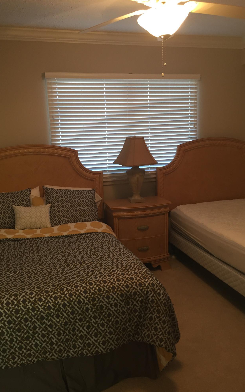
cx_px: 122
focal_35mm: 31
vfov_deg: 61.2
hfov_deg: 40.6
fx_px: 331
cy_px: 195
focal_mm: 4.15
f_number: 2.2
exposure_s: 1/30
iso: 100
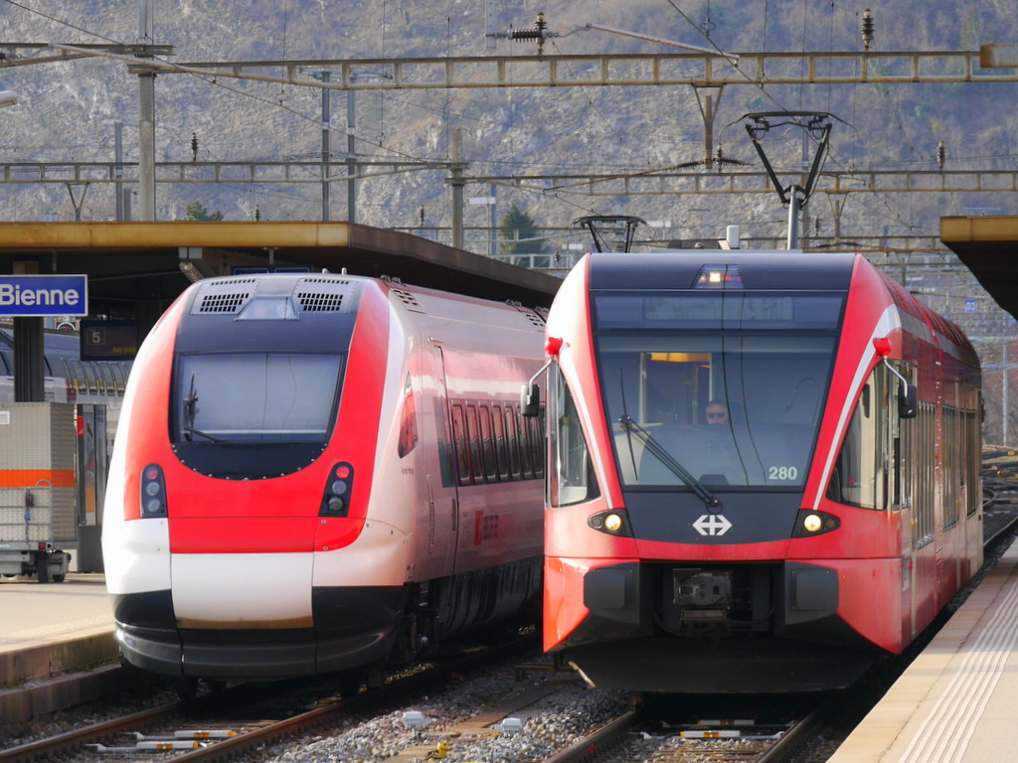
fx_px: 5882
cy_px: 398
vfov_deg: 7.4
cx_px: 539
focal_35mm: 200
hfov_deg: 9.9
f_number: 5.4
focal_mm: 93
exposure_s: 1/250
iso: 160
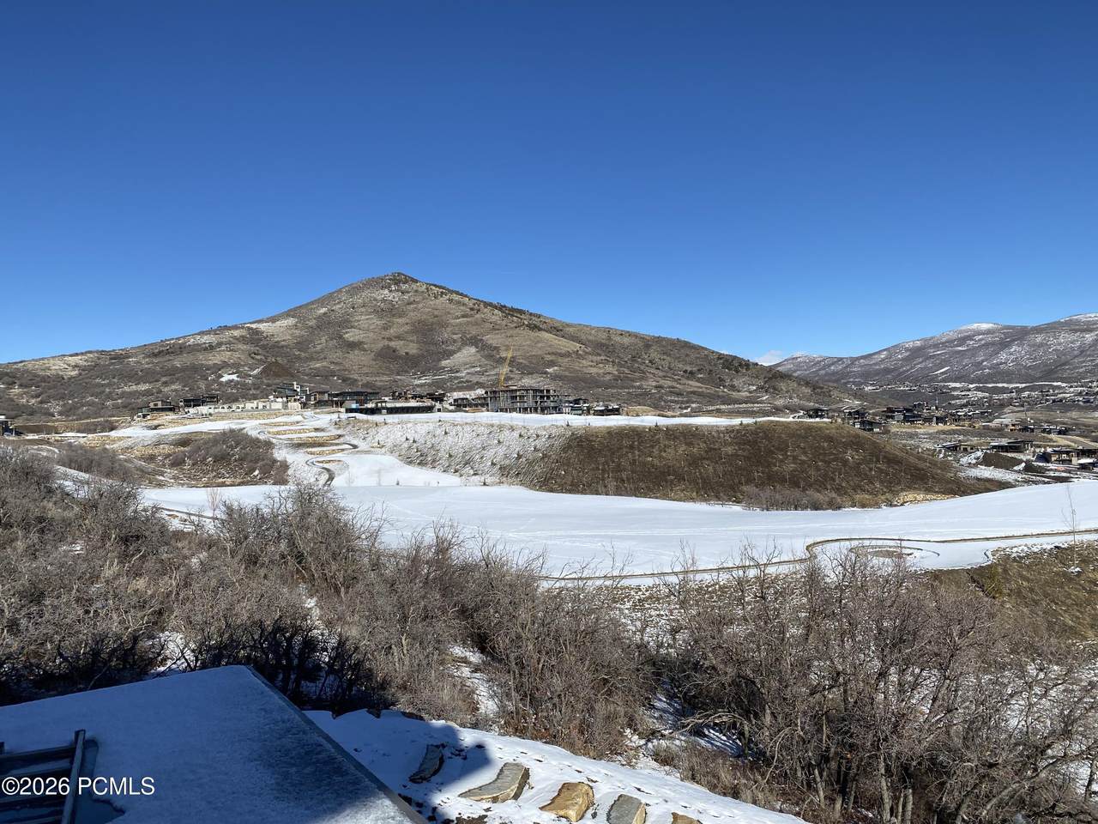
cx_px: 549
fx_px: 825
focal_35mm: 26
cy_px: 412
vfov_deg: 53.1
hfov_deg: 67.3
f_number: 1.8
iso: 32
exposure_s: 1/5025
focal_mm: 4.25
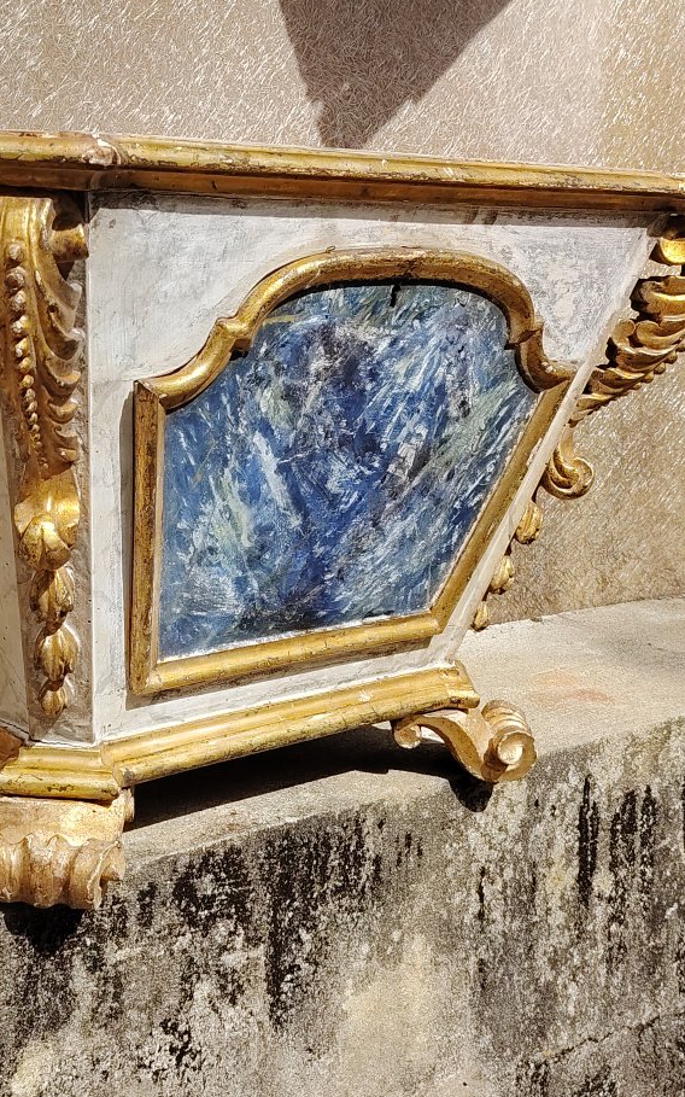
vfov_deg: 36.2
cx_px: 192
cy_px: 443
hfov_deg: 23.0
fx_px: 1673
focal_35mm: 56
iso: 100
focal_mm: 5.25
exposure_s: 1/940
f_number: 1.75
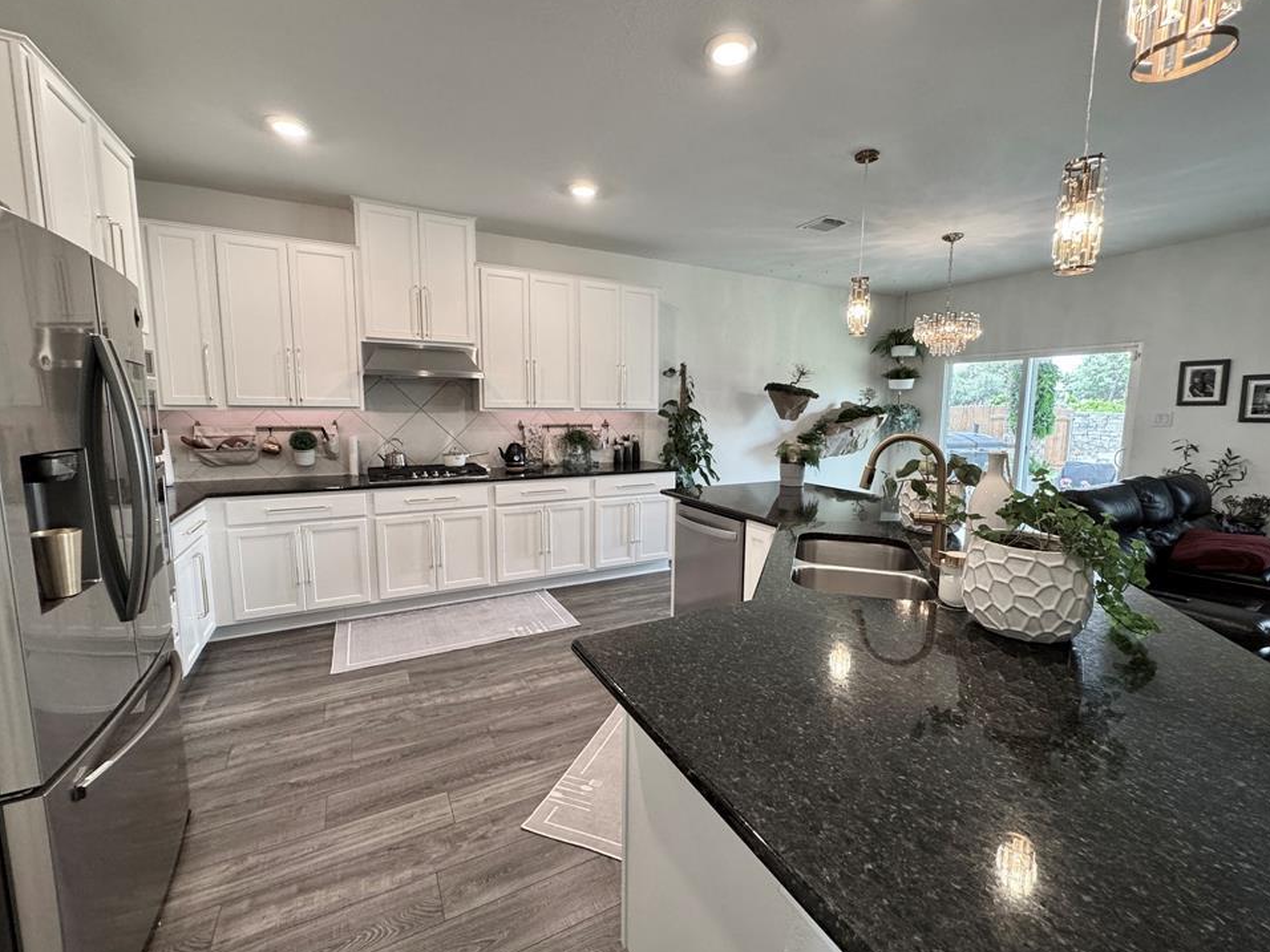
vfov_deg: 81.7
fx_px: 550
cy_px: 471
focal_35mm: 15
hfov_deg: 98.1
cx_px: 658
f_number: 2.2
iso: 250
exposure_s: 1/120
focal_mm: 2.22
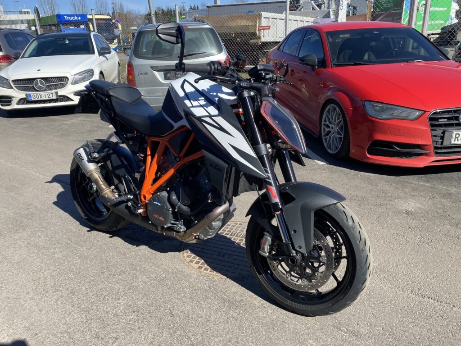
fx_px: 346
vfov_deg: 53.1
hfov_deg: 67.3
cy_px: 173
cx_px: 230
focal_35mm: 26
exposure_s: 1/1543
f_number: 1.8
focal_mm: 4.25
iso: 32
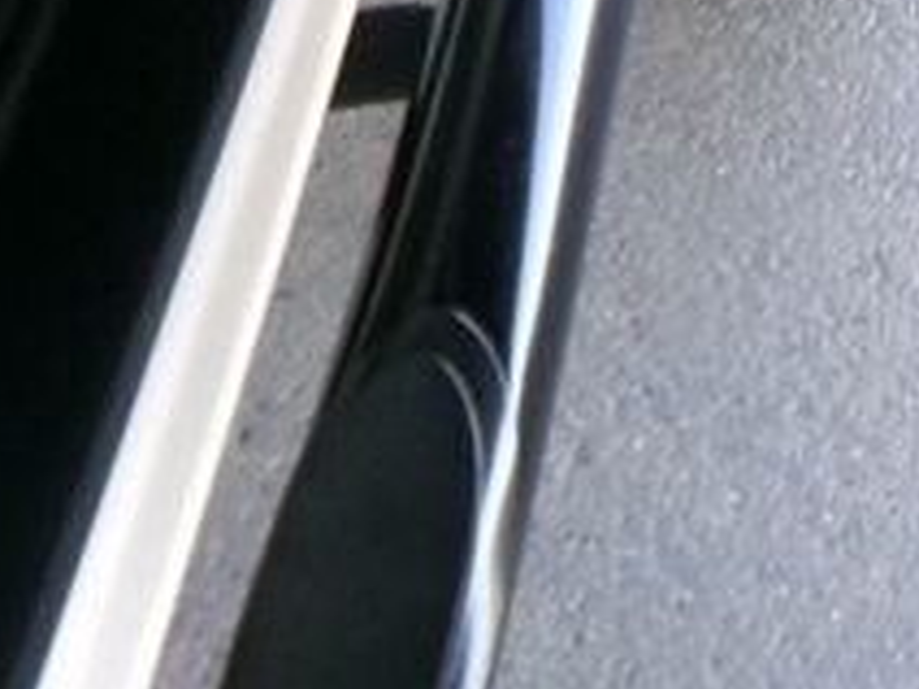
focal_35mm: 116
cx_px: 1665
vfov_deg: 11.0
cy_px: -901
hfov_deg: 14.8
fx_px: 3080
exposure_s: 1/34
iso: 200
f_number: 3.7
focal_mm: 4.3
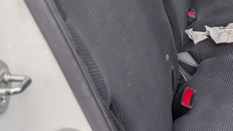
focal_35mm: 82
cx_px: 298
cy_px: 74
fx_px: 506
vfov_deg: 14.7
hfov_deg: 23.1
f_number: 1.89
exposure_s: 1/268
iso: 58
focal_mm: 5.43
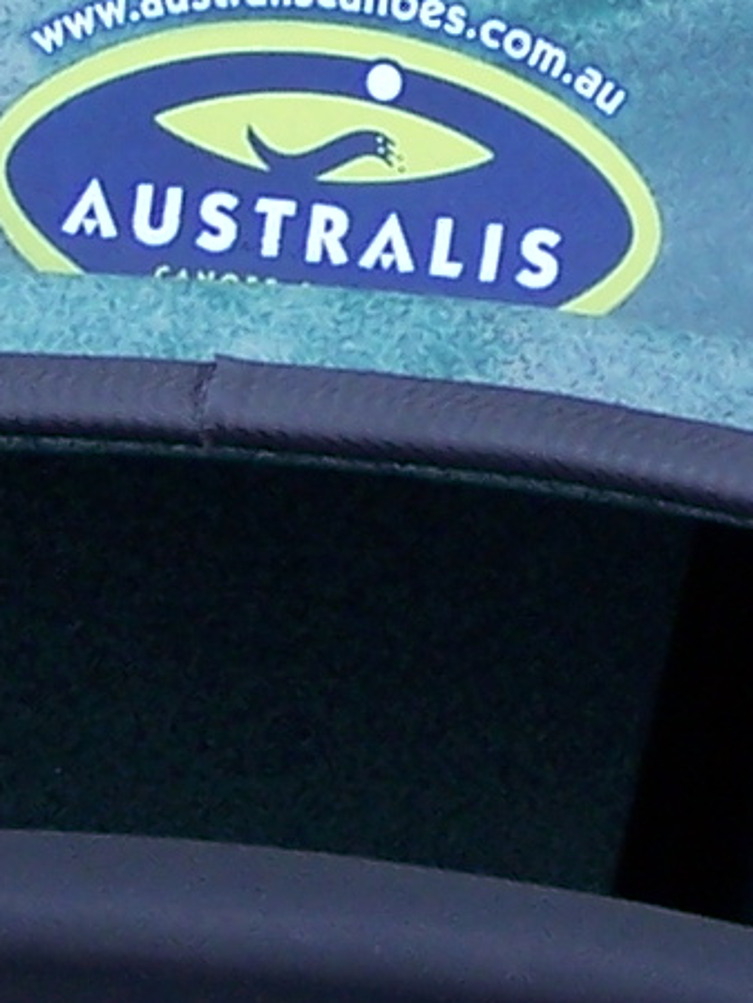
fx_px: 6320
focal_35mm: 218
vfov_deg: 9.0
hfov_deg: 6.8
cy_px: 118
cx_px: 822
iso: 80
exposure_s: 1/320
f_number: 2.8
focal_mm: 6.3
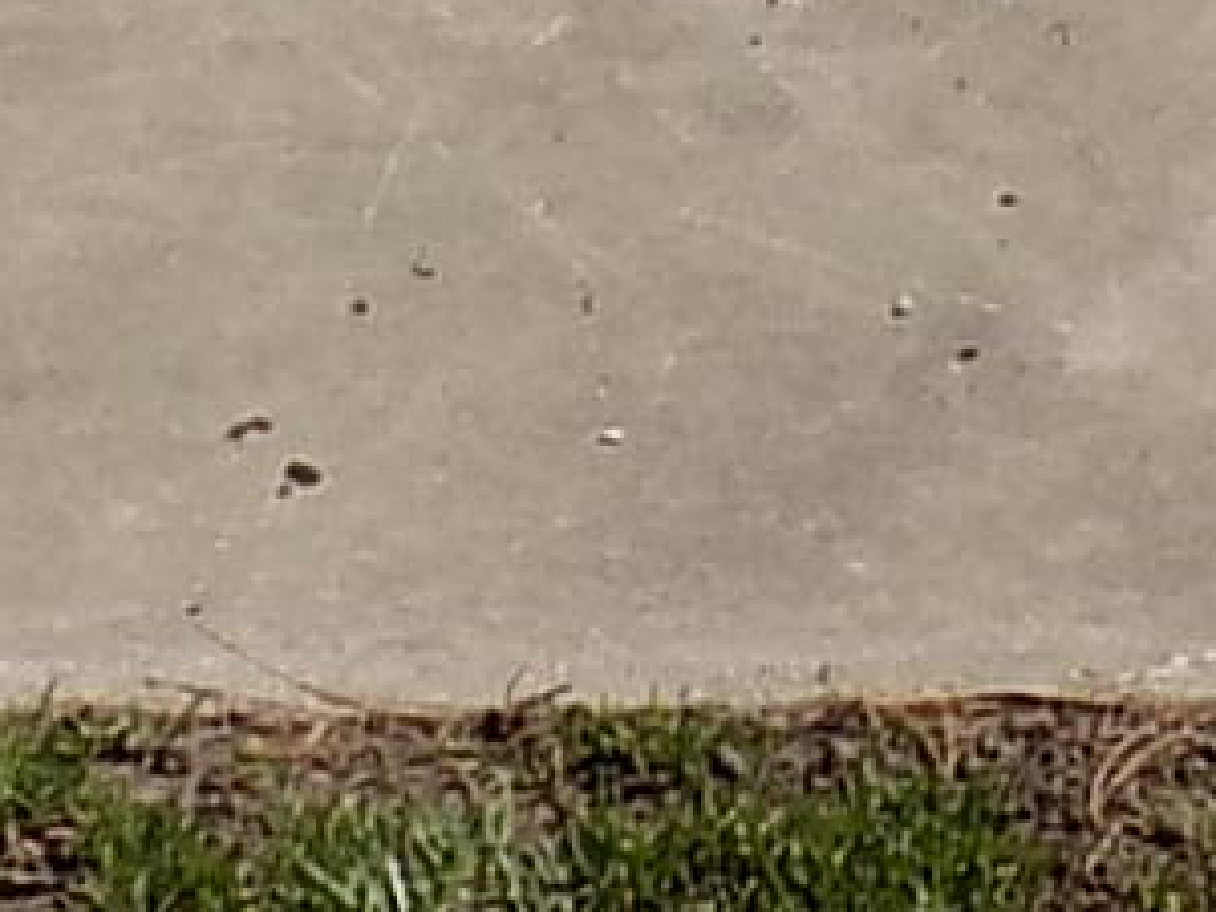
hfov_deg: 11.3
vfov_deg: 7.6
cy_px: -1690
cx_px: 1025
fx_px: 6112
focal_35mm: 174
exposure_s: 1/200
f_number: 9.9
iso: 80
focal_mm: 4
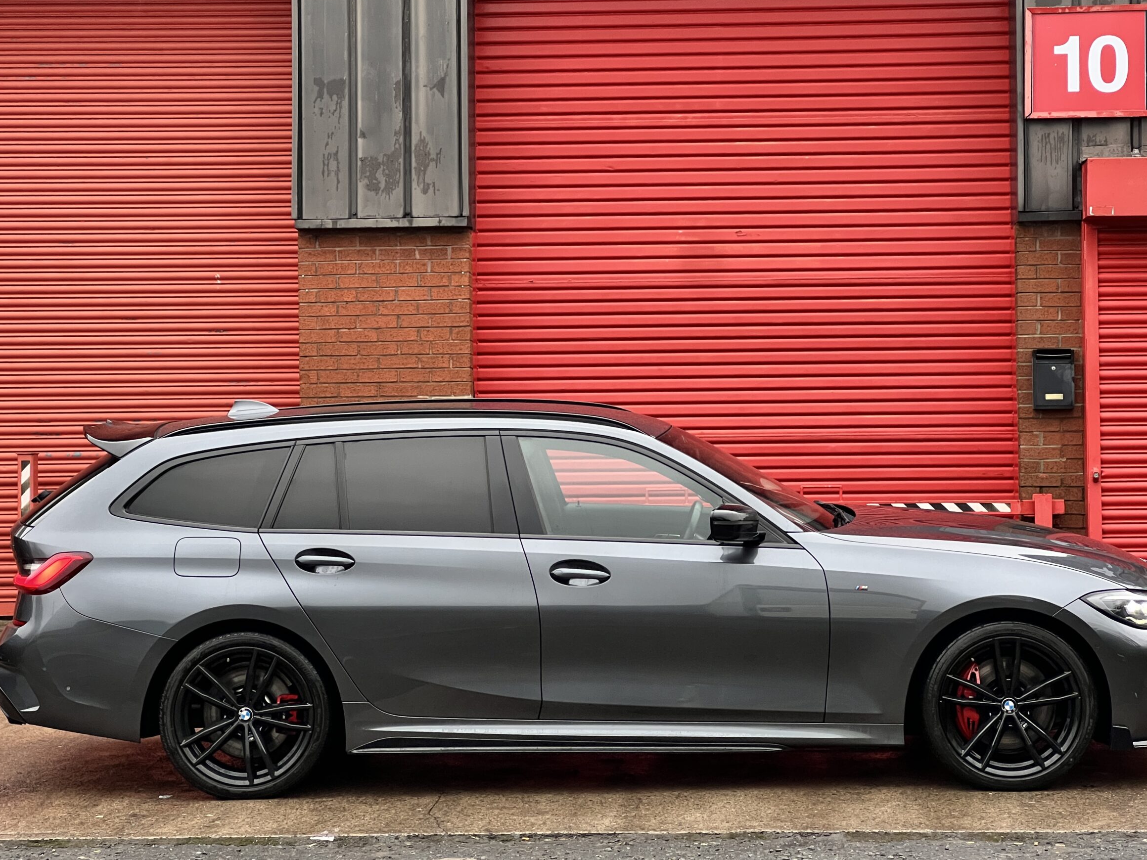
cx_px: 597
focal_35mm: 85
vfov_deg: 17.4
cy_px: 389
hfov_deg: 23.0
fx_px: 2816
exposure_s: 1/93
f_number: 2.8
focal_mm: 9
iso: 200
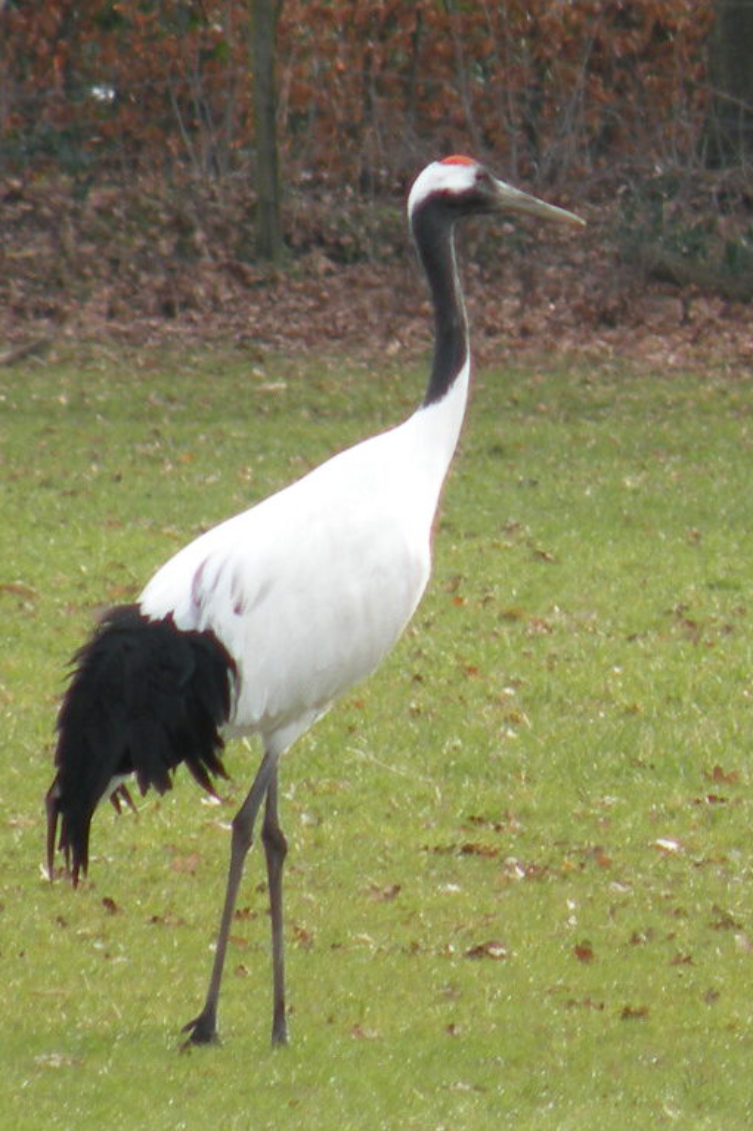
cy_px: 566
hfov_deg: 2.0
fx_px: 21227
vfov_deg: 3.1
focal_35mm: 676
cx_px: 366
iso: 64
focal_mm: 84.2
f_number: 4.5
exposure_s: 1/176
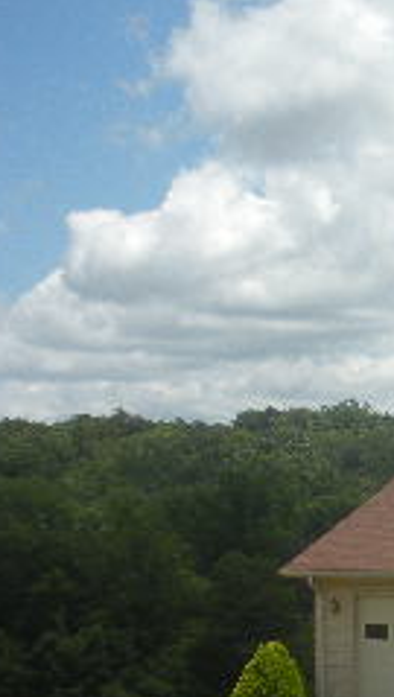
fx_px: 1888
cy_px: 554
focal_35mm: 102
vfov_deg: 20.7
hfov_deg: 10.6
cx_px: 873
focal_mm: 6.3
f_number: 3.5
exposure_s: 1/1160
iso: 92
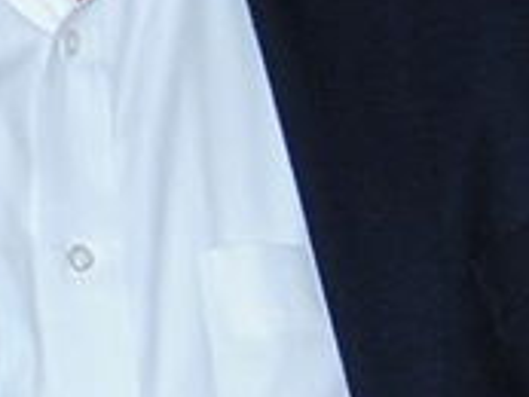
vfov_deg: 3.7
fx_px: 6178
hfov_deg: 4.9
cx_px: 816
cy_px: 166
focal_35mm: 404
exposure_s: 1/125
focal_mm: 52
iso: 1600
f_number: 2.8
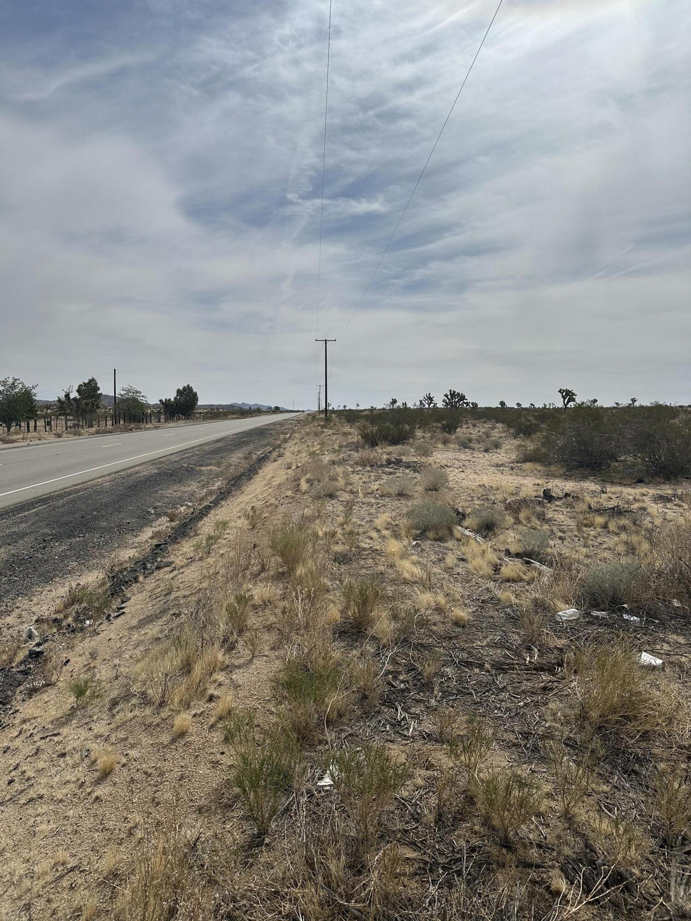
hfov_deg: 56.8
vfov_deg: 71.6
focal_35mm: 24
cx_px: 346
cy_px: 460
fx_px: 639
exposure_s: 1/15625
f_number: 1.78
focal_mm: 6.86
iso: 80
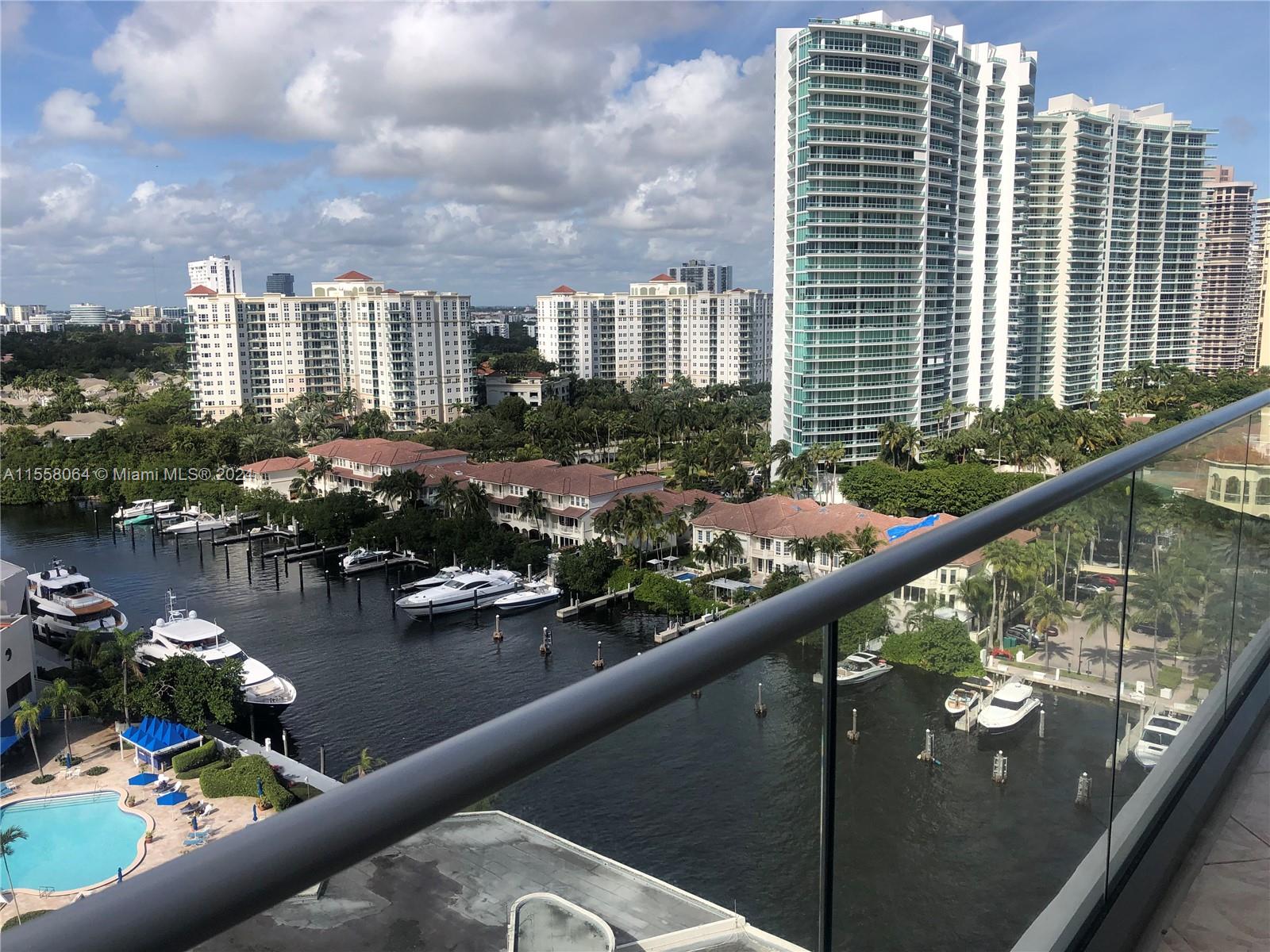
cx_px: 635
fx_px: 1027
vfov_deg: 49.7
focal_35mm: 28
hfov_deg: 63.4
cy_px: 476
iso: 25
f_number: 1.8
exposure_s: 1/3247
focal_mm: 3.99
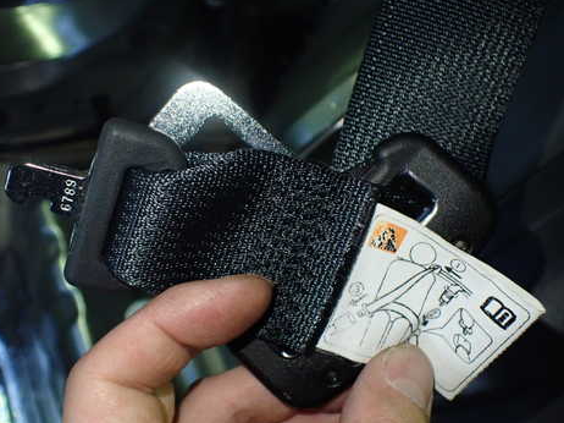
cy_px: 223
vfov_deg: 36.8
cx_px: 249
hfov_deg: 47.8
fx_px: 635
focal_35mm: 39
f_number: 2.3
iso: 800
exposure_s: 1/125
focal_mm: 5.4
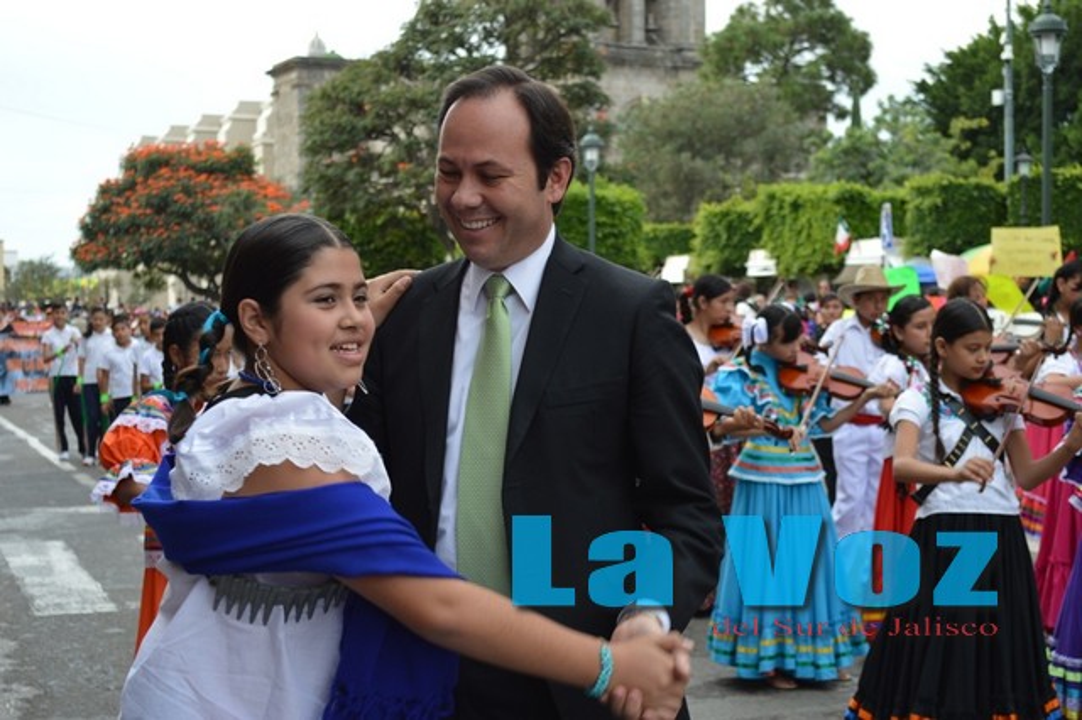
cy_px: 360
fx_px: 1802
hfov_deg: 33.4
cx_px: 541
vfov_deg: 22.6
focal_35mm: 60
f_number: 5.6
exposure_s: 1/125
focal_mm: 40
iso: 100
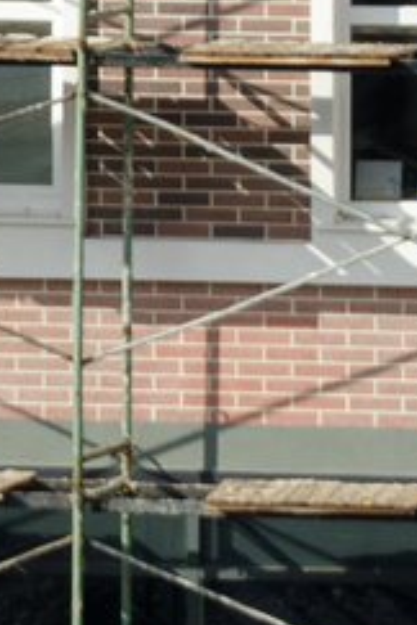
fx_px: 12750
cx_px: -411
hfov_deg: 1.9
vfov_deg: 2.8
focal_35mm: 734
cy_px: -1039
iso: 100
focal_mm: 85
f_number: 8
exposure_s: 1/320
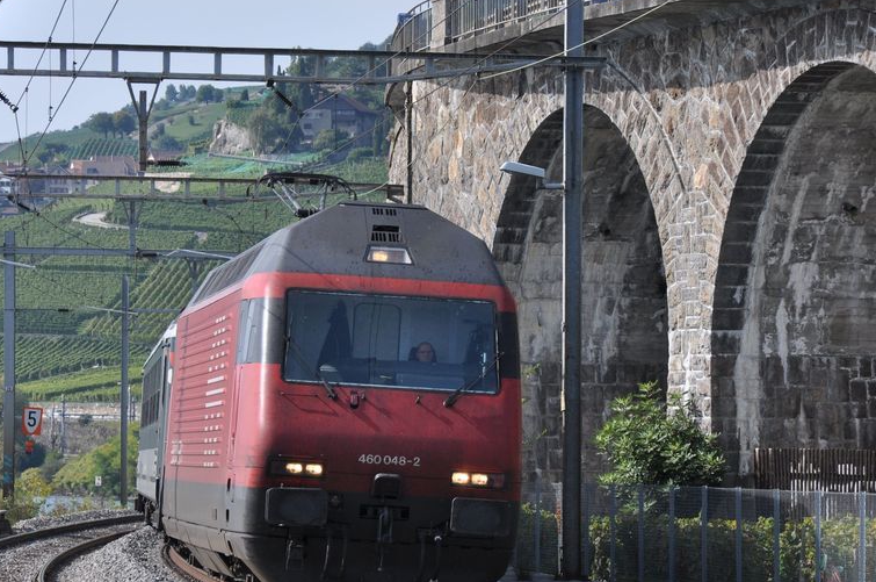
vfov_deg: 6.4
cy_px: 329
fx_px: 5192
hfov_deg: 9.6
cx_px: 356
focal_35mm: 214
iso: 250
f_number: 9
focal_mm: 105
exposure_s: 1/640
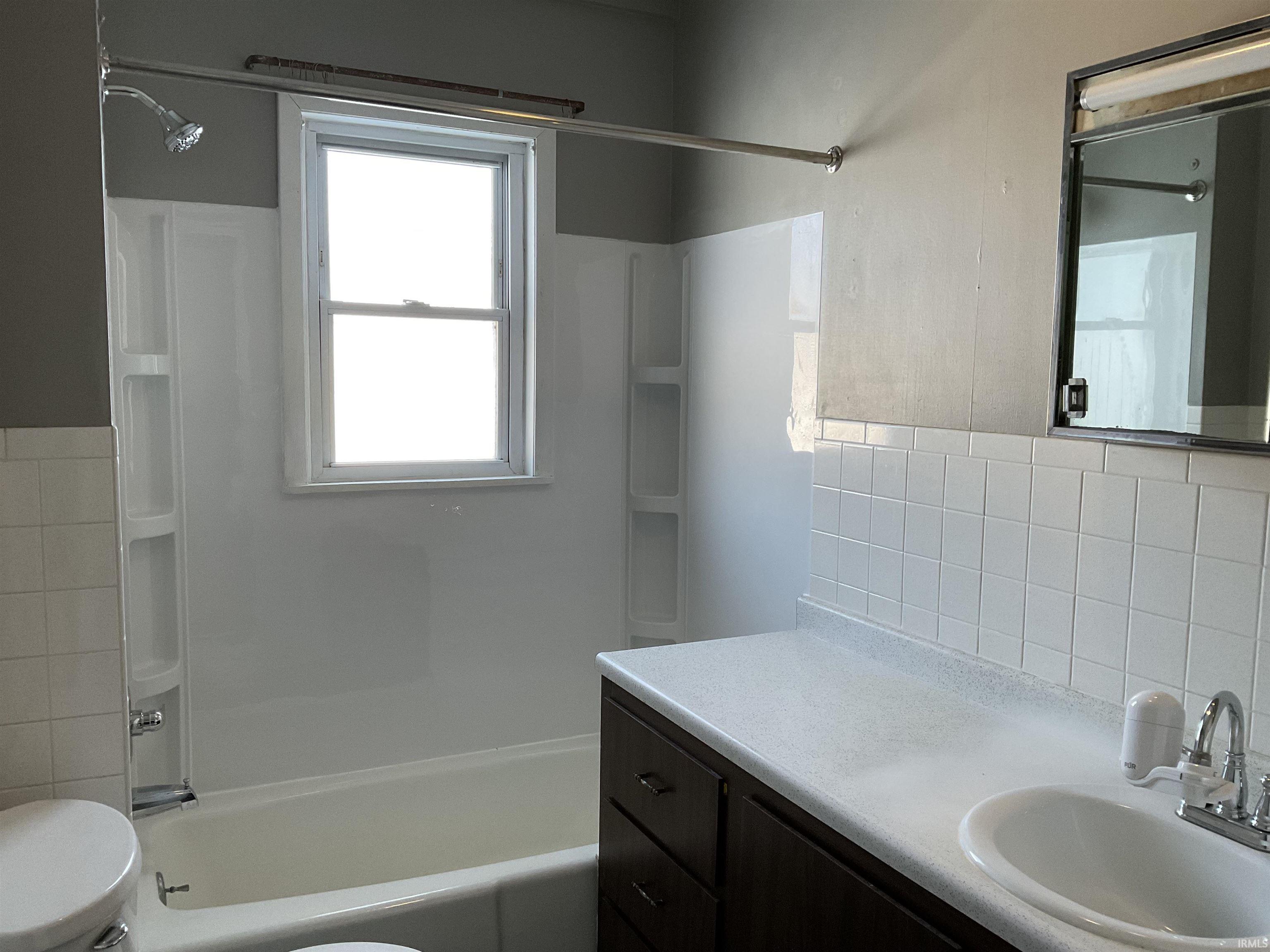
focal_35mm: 29
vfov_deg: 48.2
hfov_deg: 61.7
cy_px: 476
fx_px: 1064
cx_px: 635
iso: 64
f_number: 1.8
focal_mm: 3
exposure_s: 1/97
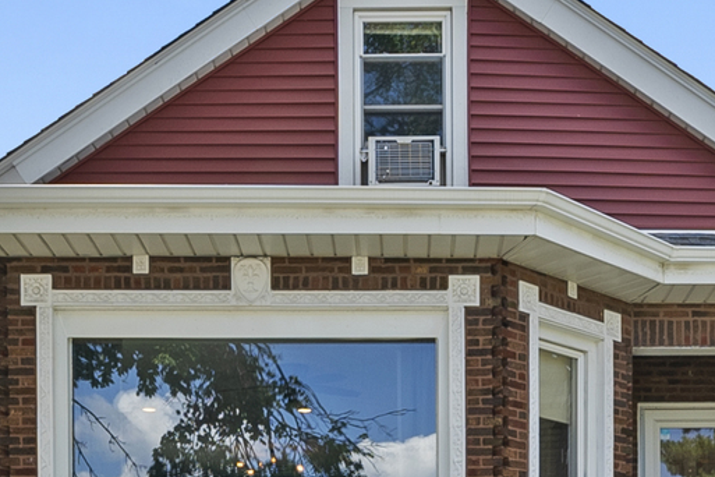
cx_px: 431
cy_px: 442
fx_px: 814
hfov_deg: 47.1
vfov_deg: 30.9
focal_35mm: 41
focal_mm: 13
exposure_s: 1/125
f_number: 9
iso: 80
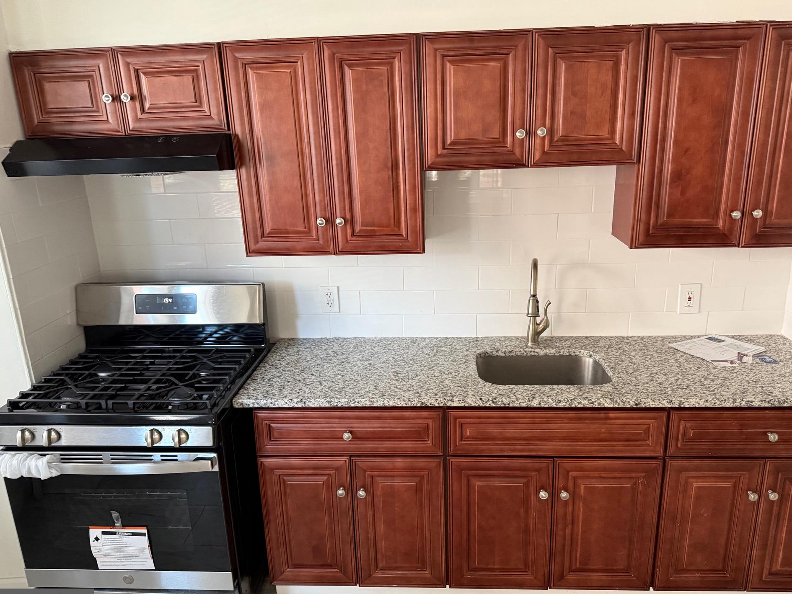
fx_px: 595
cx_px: 418
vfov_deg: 53.1
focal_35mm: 26
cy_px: 301
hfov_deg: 67.2
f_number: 1.78
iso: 400
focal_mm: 6.76
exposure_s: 1/60
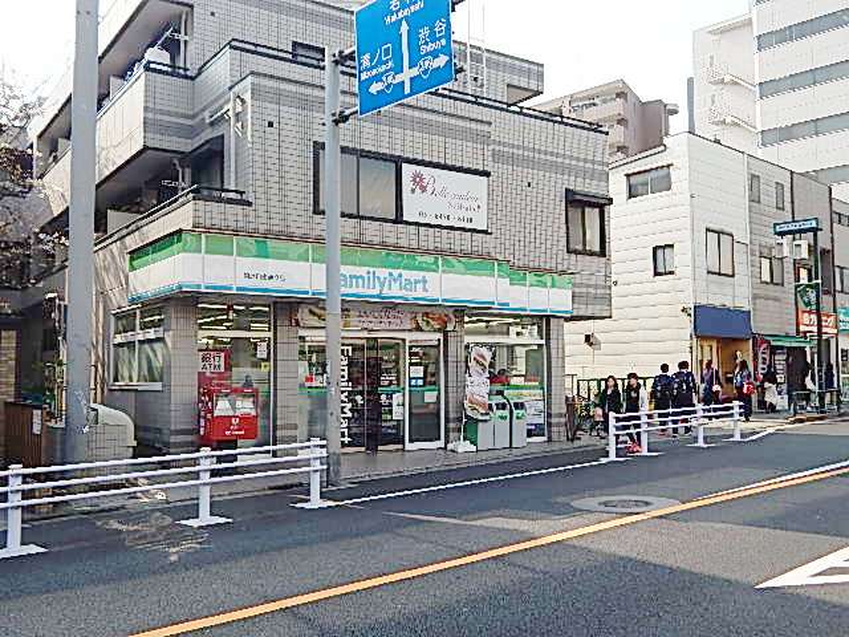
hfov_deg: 52.6
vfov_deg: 40.7
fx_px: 858
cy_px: 318
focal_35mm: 35
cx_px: 424
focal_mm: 6.1
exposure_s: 1/800
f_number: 3.3
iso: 125
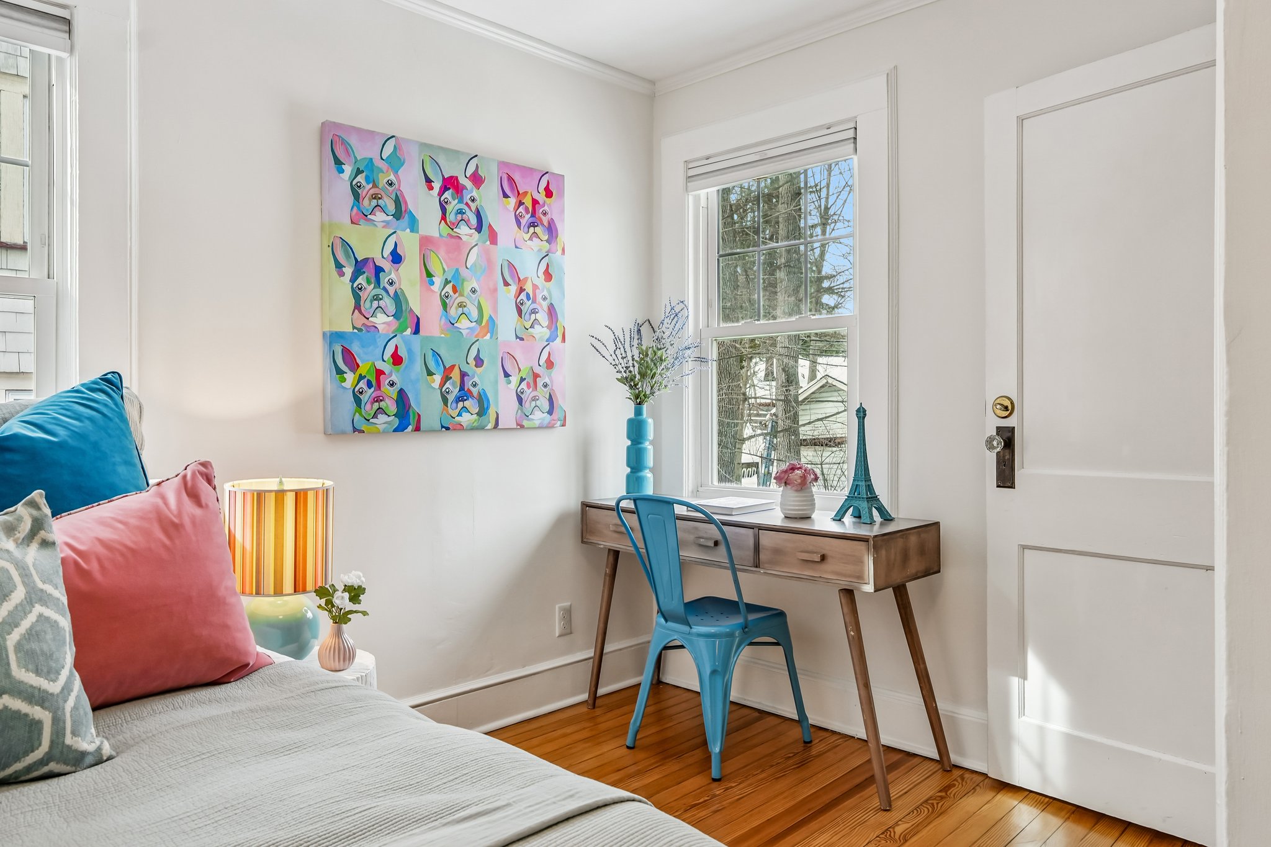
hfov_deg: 73.7
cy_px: 424
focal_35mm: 24
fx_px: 847
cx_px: 636
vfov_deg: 53.1
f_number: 8
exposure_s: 1/30
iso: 400
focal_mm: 16
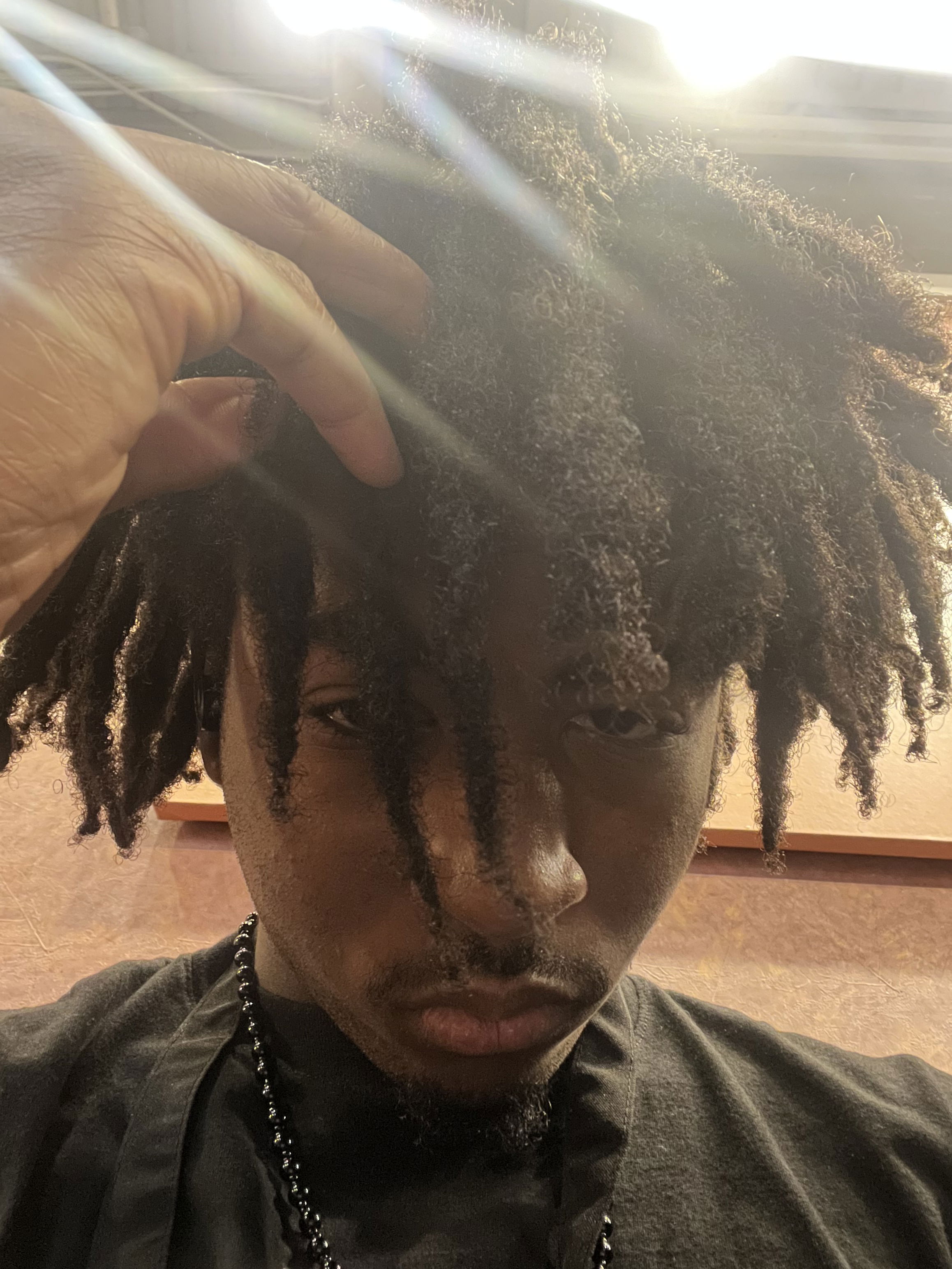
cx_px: 476
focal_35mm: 30
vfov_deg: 60.0
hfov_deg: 46.8
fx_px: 1100
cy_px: 634
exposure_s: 1/15
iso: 1250
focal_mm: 2.71
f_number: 2.2
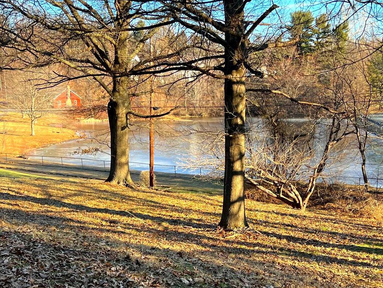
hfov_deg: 38.1
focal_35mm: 50
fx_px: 553
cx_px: 215
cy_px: 178
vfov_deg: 29.0
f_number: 1.5
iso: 50
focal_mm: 5.7
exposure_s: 1/924
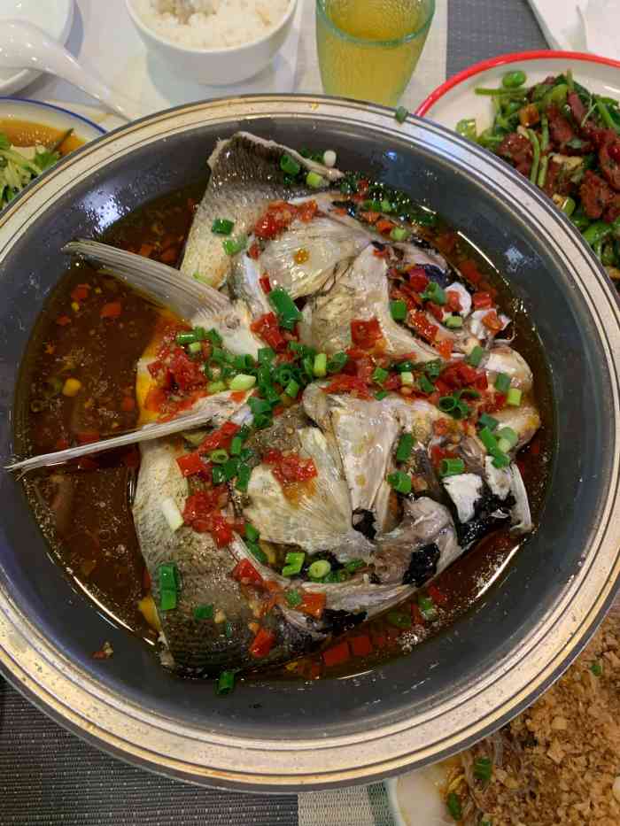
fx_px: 621
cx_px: 310
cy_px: 413
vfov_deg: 67.3
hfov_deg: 53.1
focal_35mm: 26
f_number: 1.8
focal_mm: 4.25
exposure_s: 1/50
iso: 250
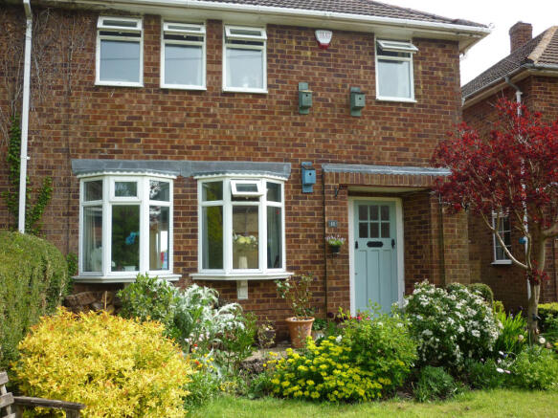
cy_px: 209
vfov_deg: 42.9
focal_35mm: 33
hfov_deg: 55.4
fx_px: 532
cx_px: 279
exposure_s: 1/400
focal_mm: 5.5
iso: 80
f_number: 2.8
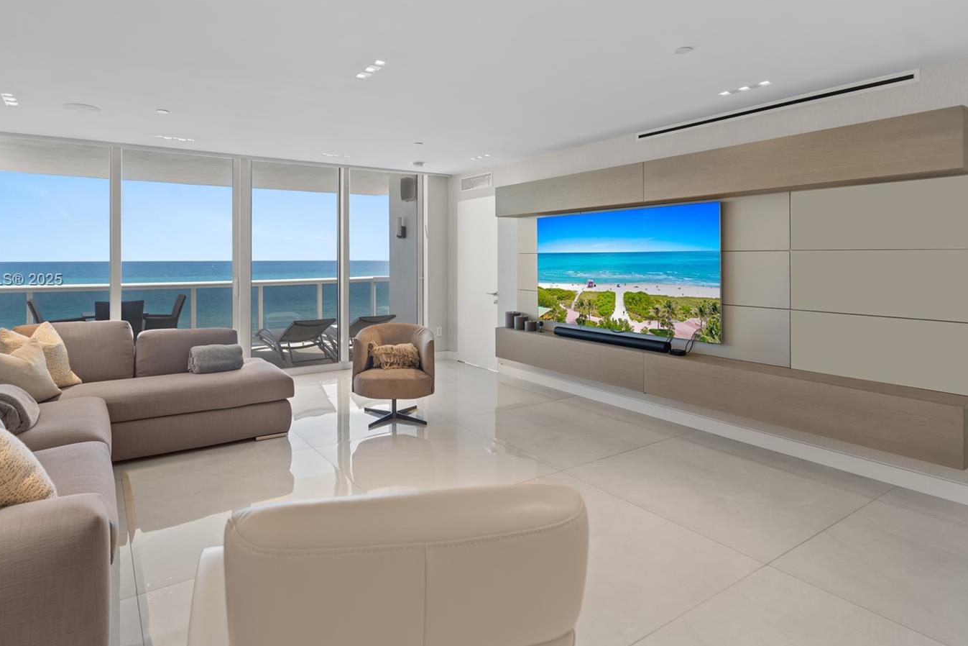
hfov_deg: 86.2
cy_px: 281
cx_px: 407
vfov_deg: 64.3
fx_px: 511
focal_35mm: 19
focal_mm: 16
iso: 320
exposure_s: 1/20
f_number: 4.5
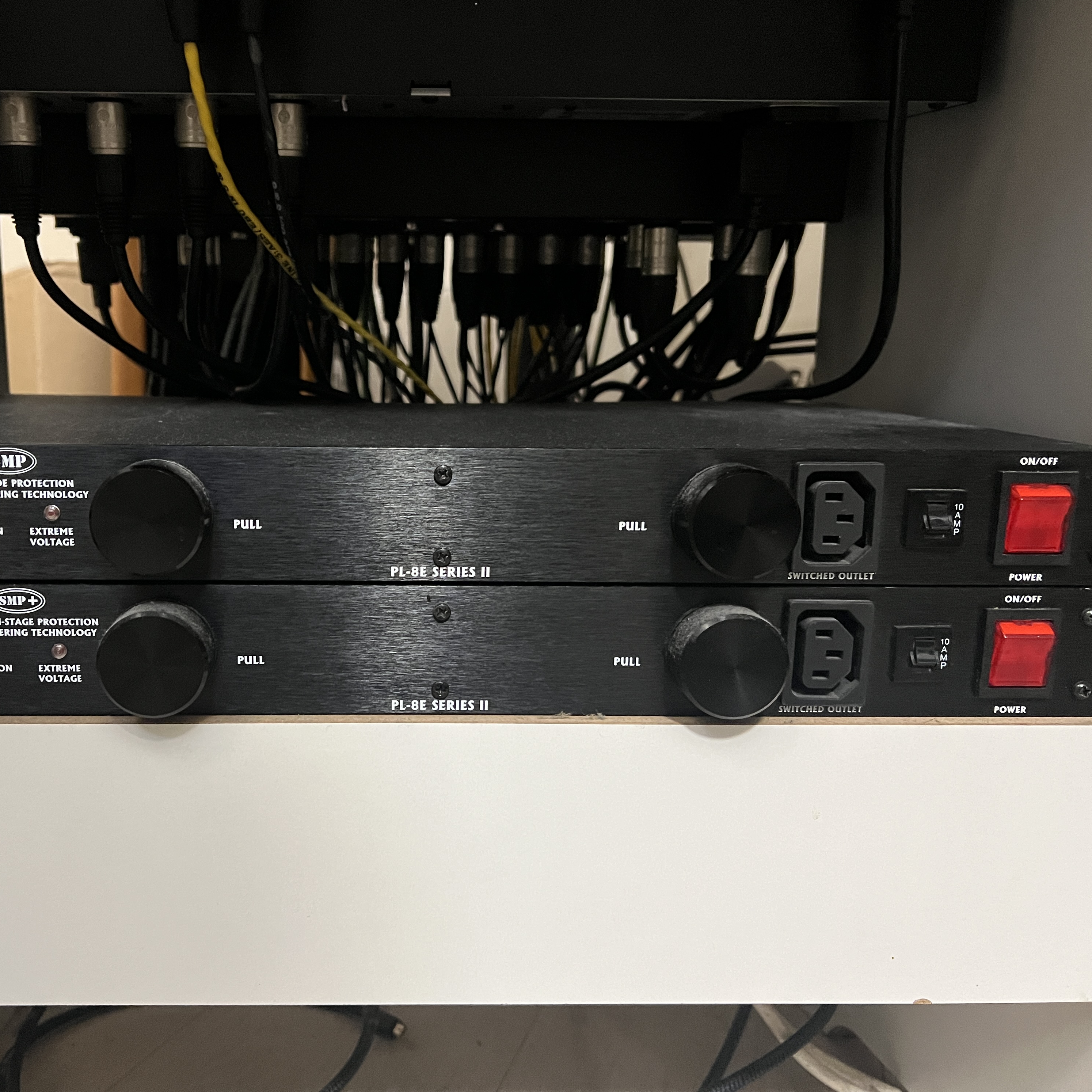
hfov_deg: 51.9
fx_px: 1106
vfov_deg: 52.5
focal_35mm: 31
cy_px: 541
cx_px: 404
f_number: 1.5
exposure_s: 1/33
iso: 500
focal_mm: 5.7
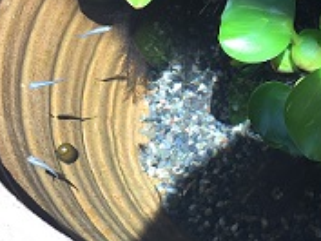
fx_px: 696
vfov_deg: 19.2
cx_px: 328
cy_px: 12
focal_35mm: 75
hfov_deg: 24.7
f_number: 2.2
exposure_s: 1/229
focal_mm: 4.15
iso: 32
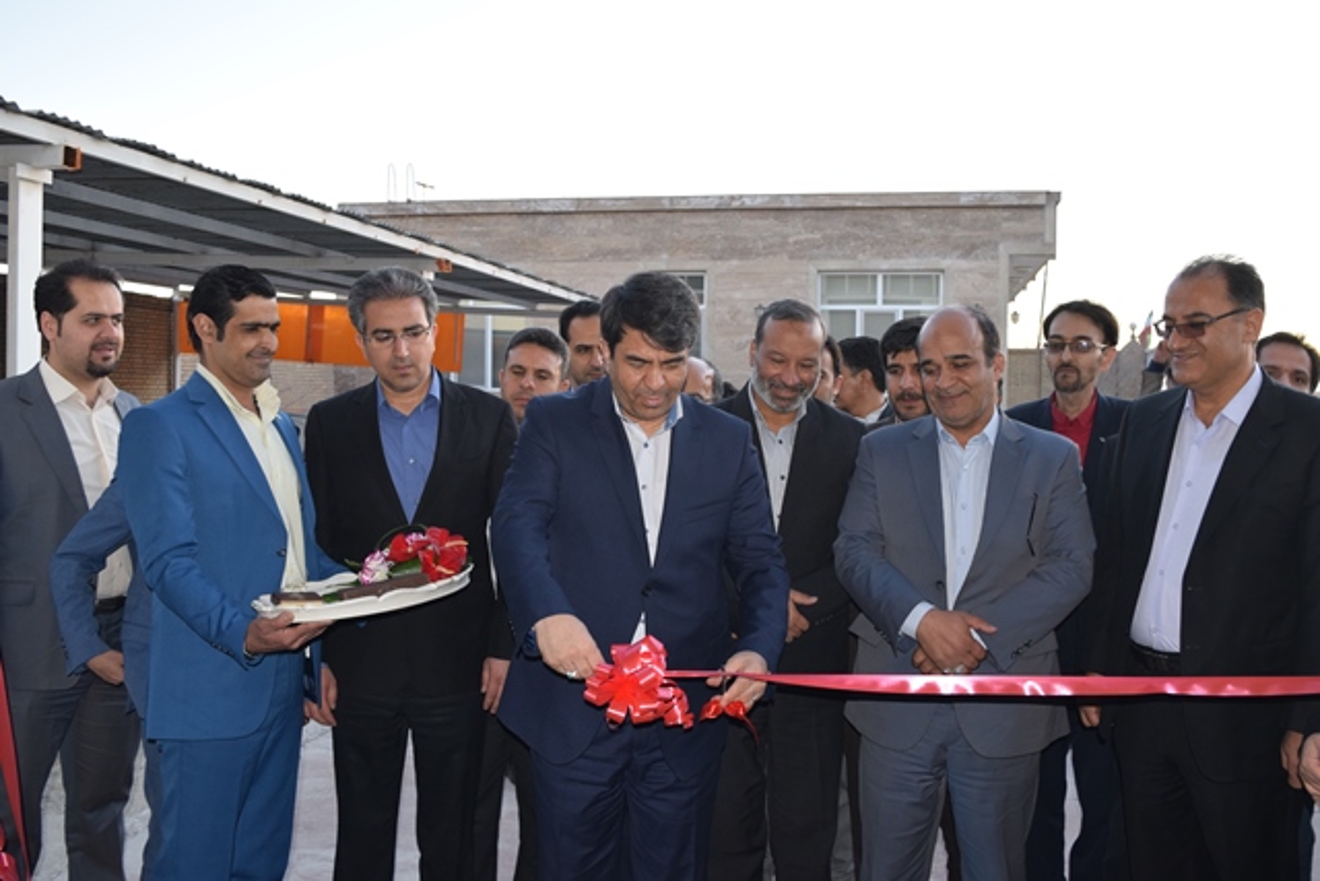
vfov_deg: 40.0
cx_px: 660
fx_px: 1210
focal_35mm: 33
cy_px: 440
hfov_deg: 57.2
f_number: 5.6
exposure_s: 1/125
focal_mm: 22
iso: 560
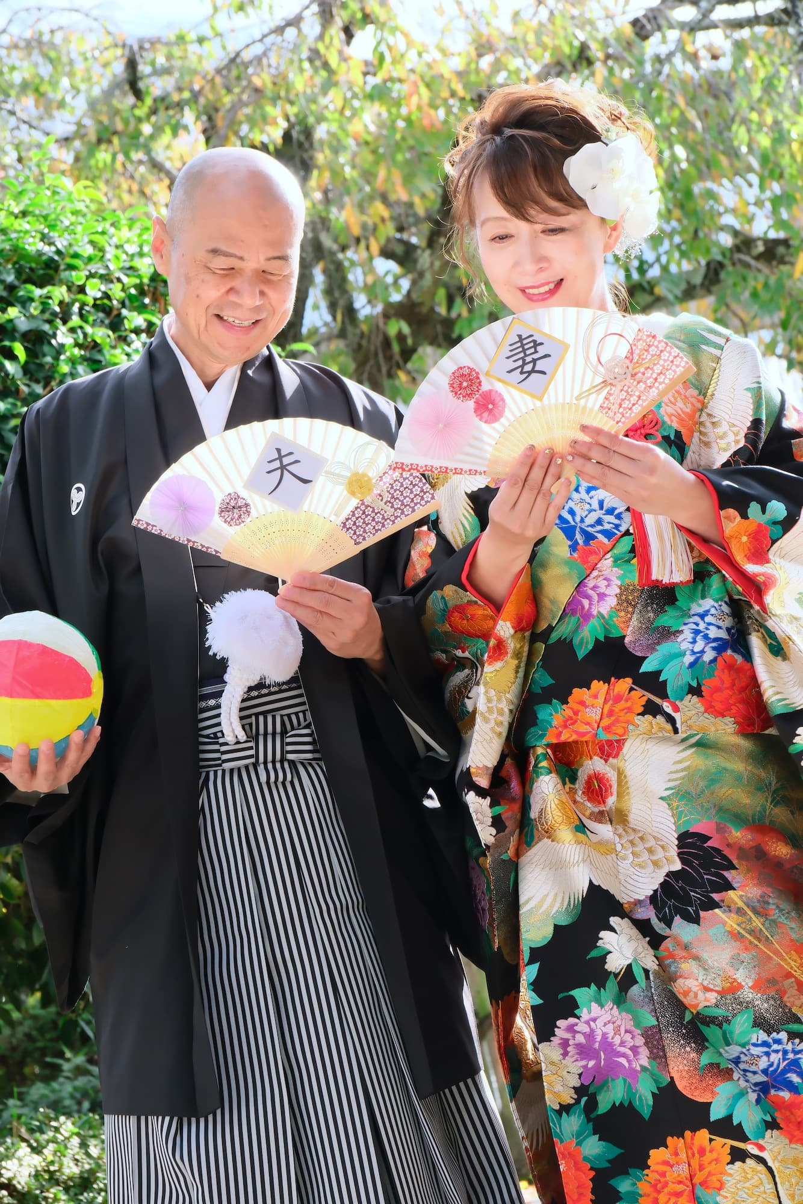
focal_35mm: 95
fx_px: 3177
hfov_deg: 14.4
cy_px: 602
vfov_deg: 21.5
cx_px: 402
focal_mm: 63.4
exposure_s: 1/250
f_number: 7.1
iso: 800
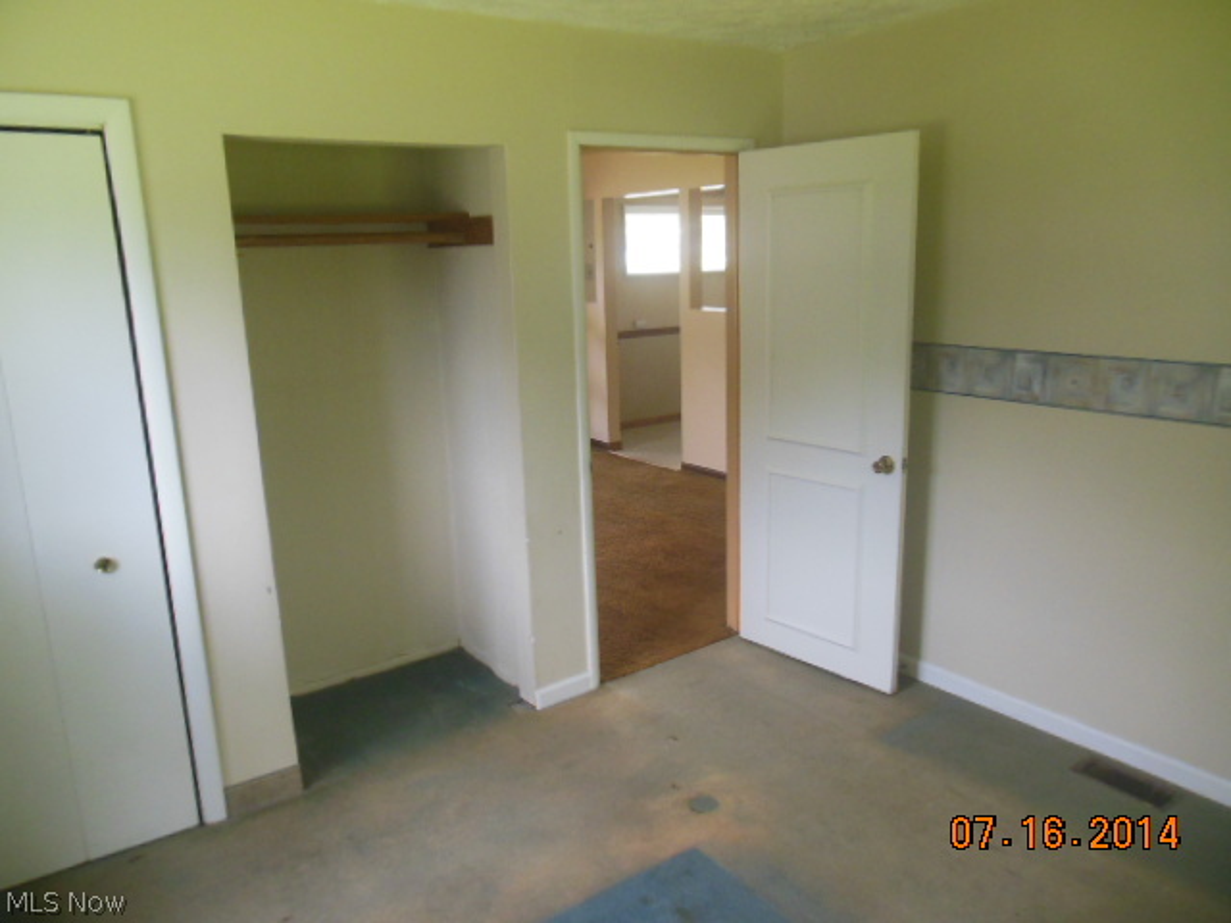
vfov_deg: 54.9
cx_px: 616
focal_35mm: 25
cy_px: 462
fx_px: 889
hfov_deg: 69.4
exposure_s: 1/125
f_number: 3.2
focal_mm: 4.5
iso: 400
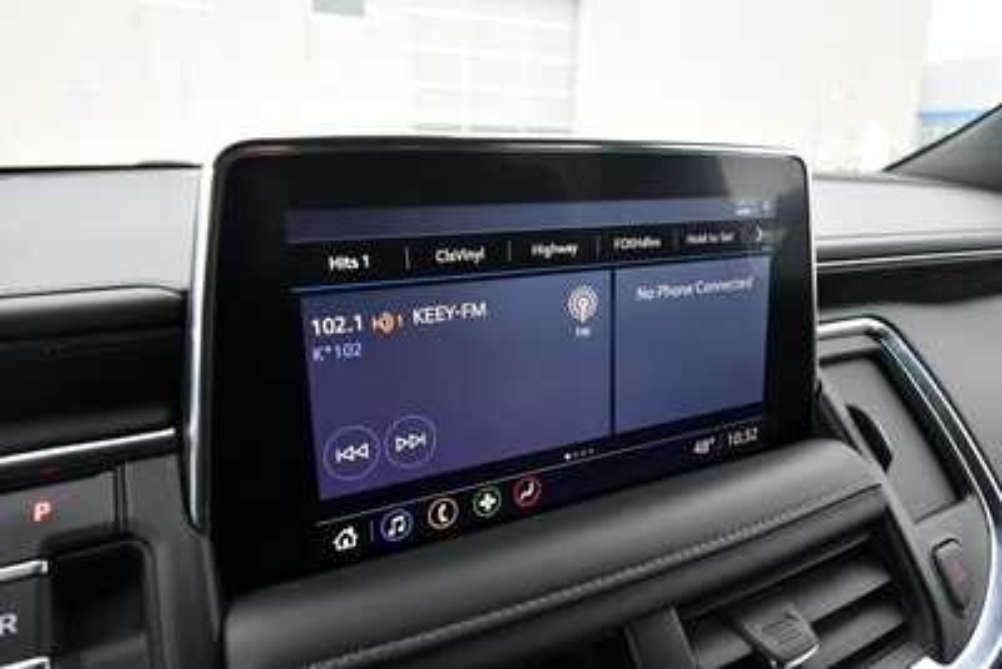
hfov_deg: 81.2
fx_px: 585
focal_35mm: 21
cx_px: 501
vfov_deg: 59.5
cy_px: 334
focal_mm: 14
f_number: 5
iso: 800
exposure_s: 1/200
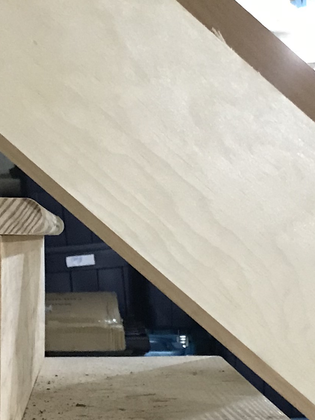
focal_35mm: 102
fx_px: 1238
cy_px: 278
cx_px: 121
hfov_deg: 14.5
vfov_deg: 19.2
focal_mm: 3.99
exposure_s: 1/15
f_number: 1.8
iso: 100
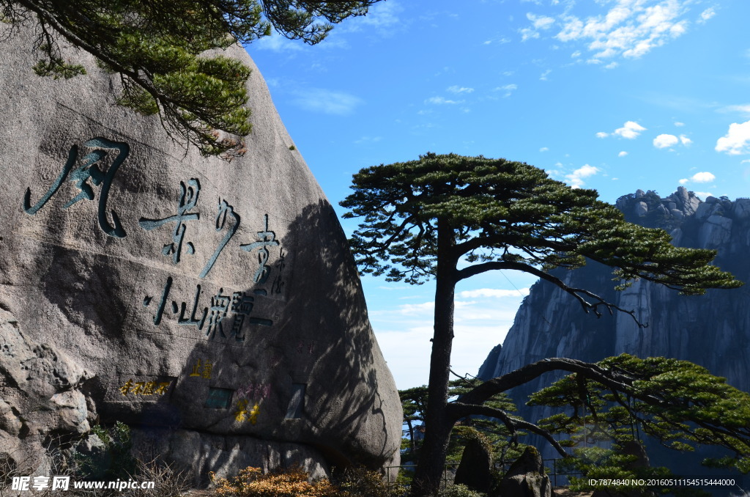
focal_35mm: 32
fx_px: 655
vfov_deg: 41.5
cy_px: 248
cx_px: 375
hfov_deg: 59.6
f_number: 11
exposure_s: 1/125
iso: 125
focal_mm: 21
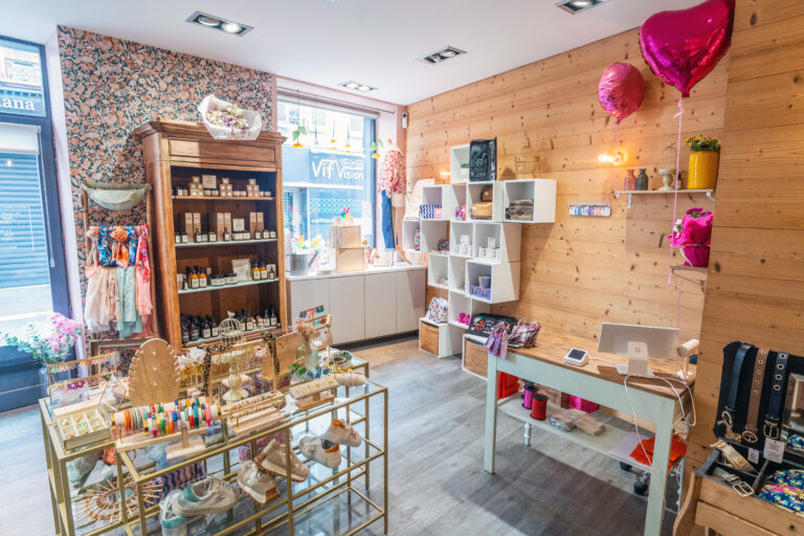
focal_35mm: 20
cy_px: 268
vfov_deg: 61.9
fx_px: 447
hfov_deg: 84.0
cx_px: 402
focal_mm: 20
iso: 2500
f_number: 5.6
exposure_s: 1/160
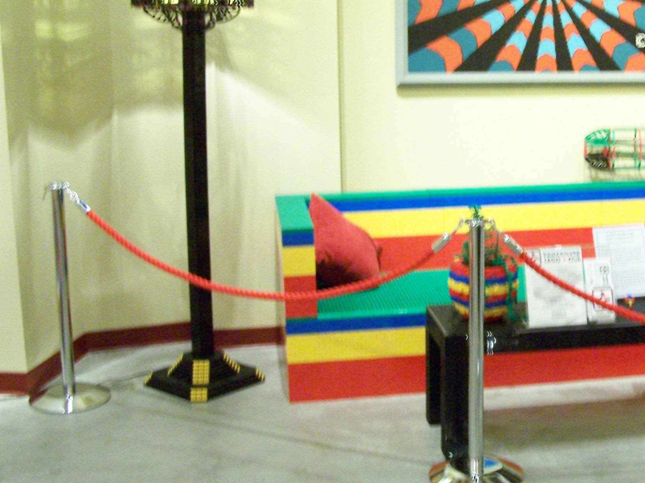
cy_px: 184
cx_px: 488
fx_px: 1099
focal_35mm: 59
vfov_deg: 24.8
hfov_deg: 32.1
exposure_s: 1/13
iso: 400
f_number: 2.8
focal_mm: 6.3
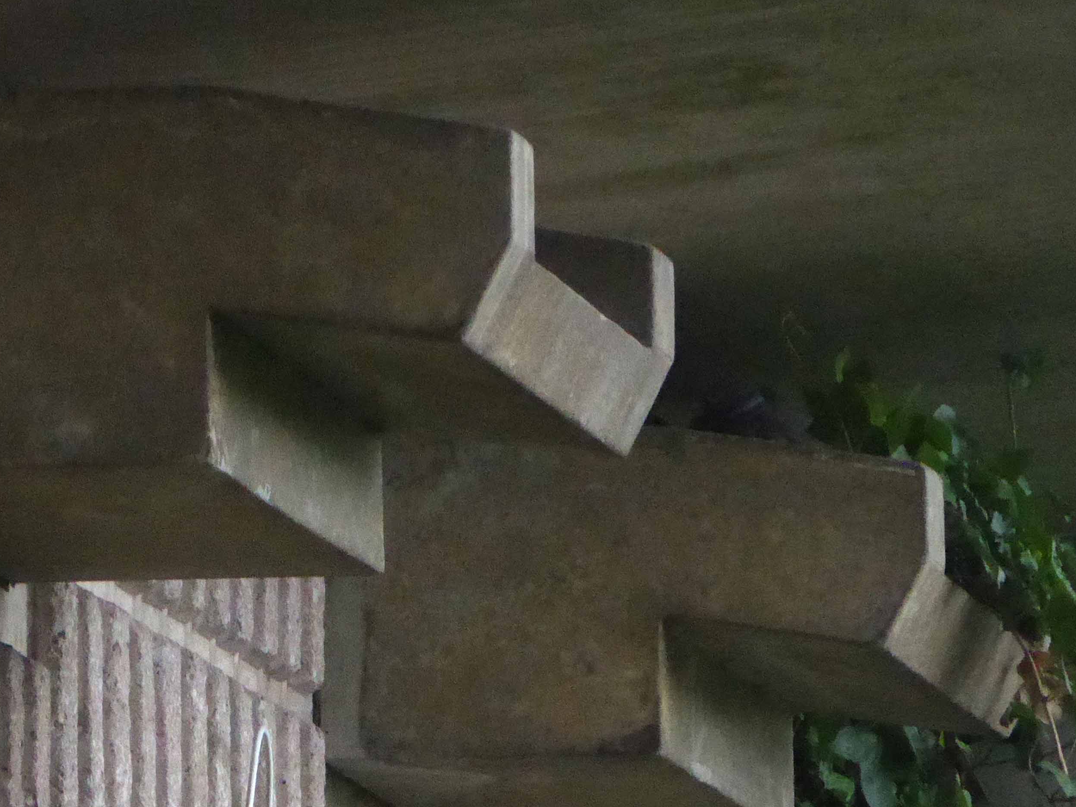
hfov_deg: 4.6
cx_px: 414
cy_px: 732
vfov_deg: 3.4
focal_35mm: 435
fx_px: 13521
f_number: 5.6
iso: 1250
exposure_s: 1/320
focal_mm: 35.8
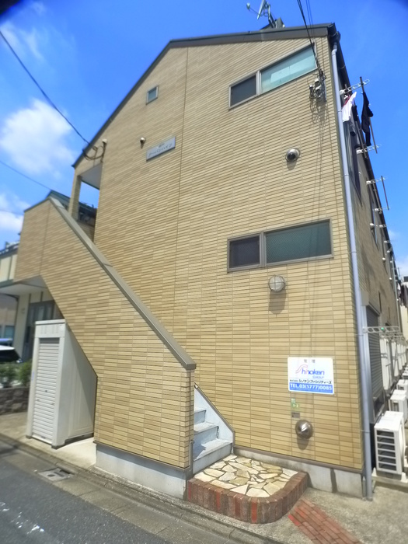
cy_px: 272
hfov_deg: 56.8
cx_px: 204
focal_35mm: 24
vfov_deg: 71.6
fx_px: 377
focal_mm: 5.1
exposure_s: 1/800
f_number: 4
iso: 400
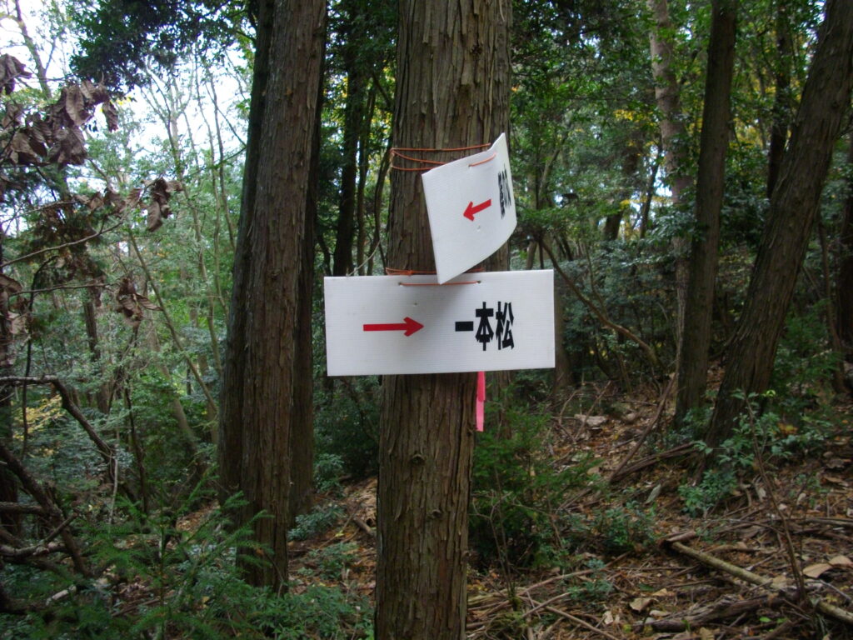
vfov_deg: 38.7
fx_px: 912
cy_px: 320
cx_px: 426
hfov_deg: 50.1
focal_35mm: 37
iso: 200
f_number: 2.8
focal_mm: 6.2
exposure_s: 1/100
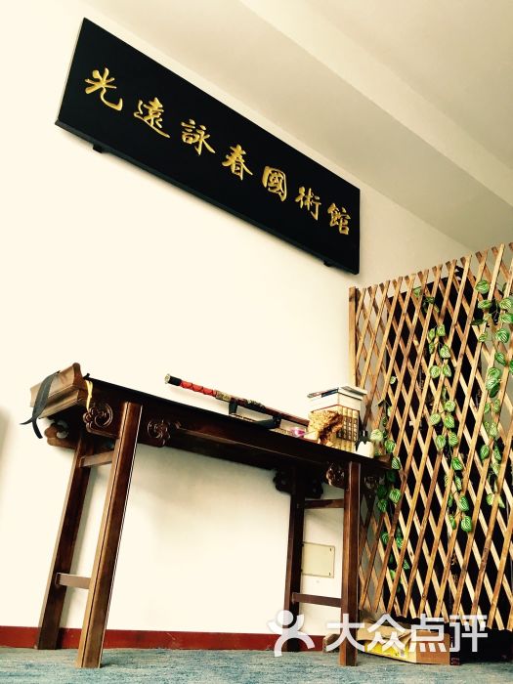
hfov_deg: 48.2
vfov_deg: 61.7
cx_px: 256
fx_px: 573
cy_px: 342
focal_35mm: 29
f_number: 2.2
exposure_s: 1/33
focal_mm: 4.15
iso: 80
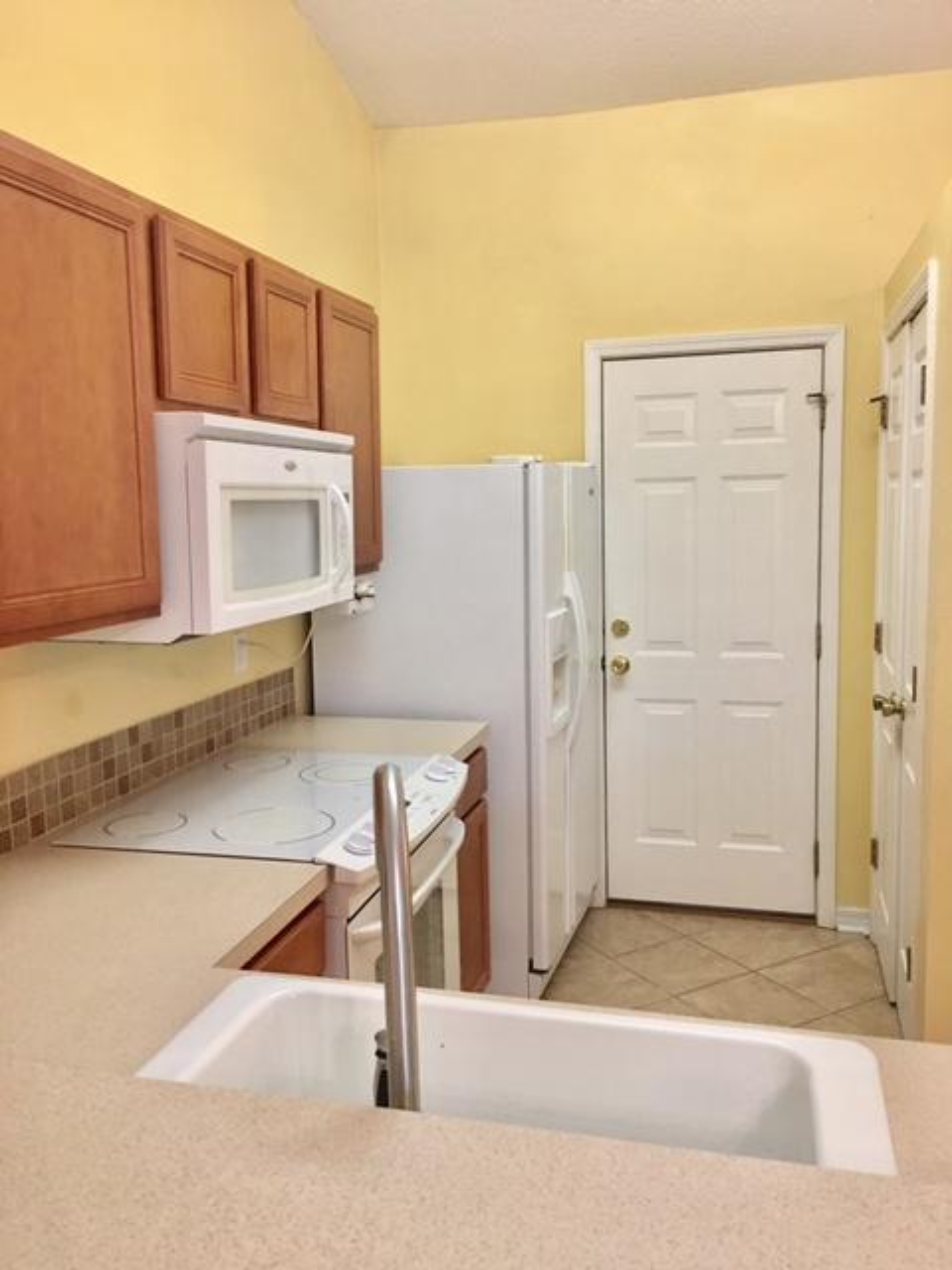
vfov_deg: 61.7
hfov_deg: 48.2
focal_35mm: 29
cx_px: 476
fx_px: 1063
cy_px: 635
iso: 64
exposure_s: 1/15
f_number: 2.2
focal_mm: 4.15
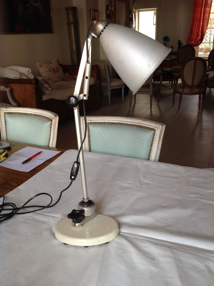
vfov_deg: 52.7
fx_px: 289
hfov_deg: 40.6
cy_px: 143
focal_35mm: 35
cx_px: 107
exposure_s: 1/40
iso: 50
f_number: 2.4
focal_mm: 4.28
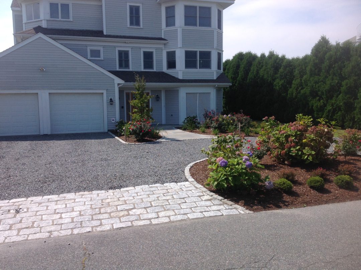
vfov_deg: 40.6
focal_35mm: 35
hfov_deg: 52.7
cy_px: 135
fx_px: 365
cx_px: 180
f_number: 2.4
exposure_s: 1/916
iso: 50
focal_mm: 4.28
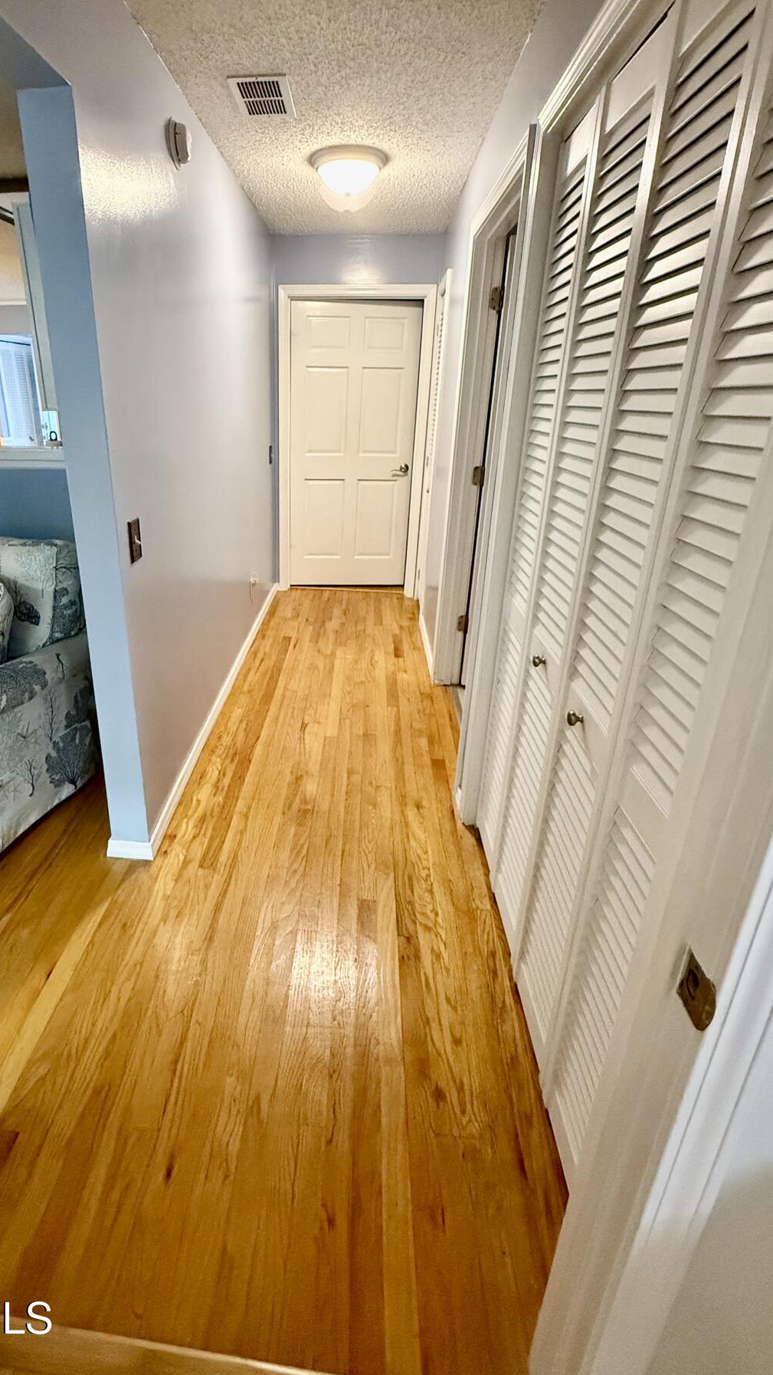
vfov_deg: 95.6
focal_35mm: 17
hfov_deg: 63.2
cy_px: 622
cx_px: 300
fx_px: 620
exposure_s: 1/60
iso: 1000
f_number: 2.2
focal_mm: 2.22
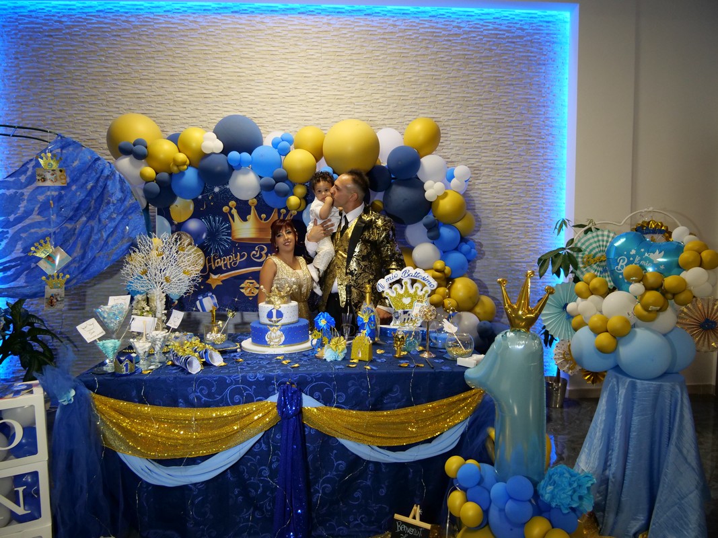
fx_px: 498
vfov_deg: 56.8
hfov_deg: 71.6
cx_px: 359
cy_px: 269
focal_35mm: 24
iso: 1600
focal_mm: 12
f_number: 3.5
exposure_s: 1/80
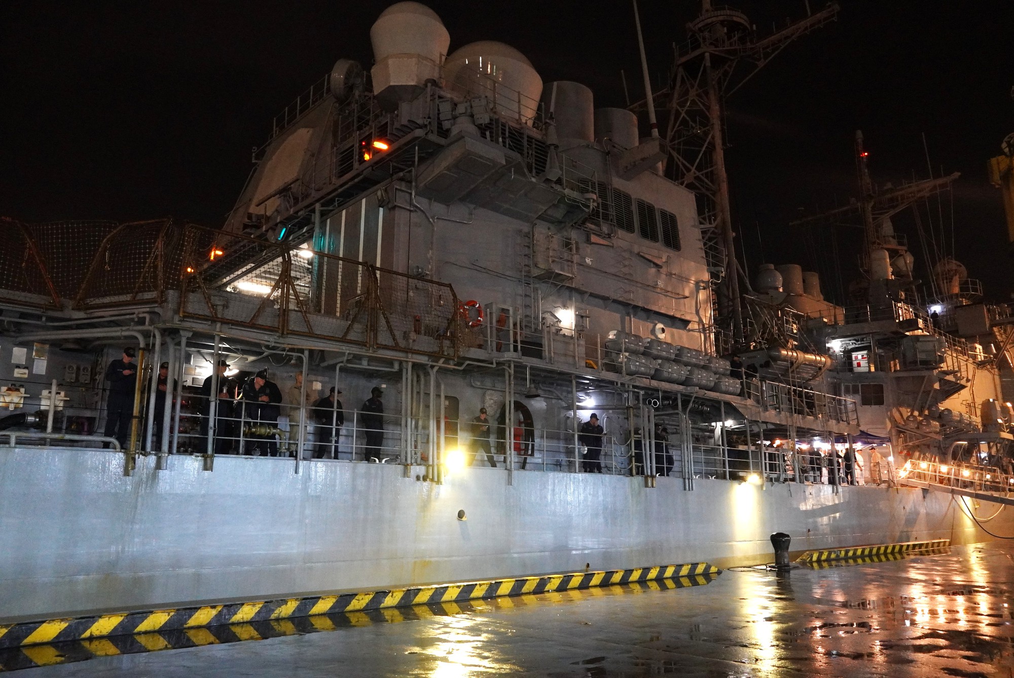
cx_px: 507
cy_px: 339
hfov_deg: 67.4
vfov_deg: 48.0
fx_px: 761
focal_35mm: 27
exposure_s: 1/30
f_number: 6.3
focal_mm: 18
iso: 4000
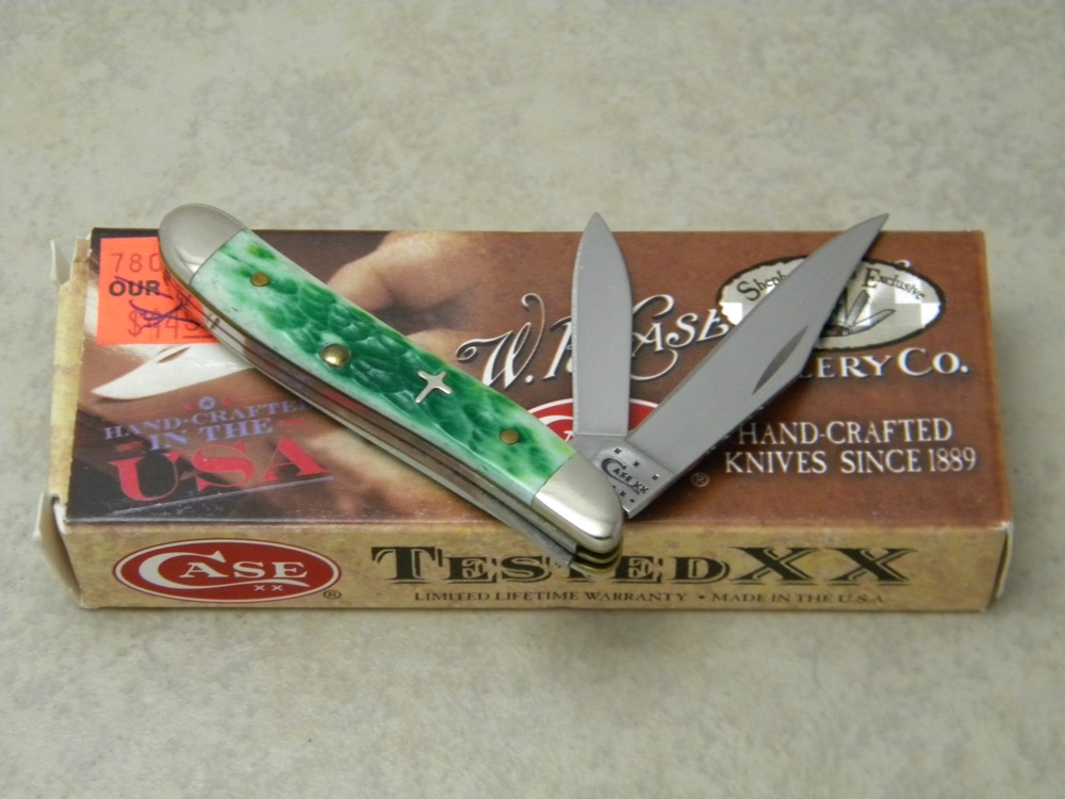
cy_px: 400
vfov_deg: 17.8
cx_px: 532
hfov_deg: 23.6
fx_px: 2554
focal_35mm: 83
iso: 400
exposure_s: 1/34.1
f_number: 4.5
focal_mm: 15.1
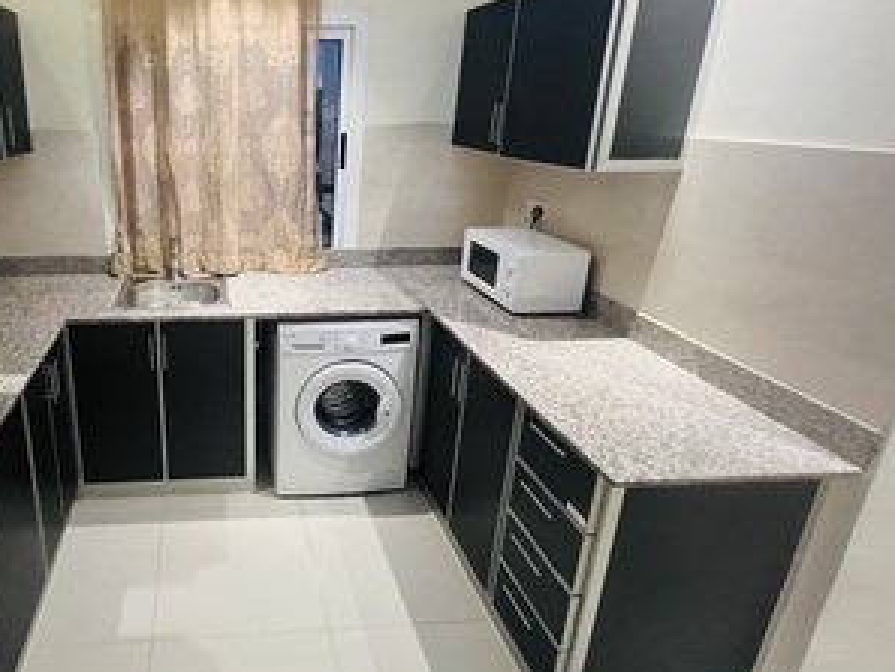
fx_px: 517
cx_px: 237
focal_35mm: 20
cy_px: 267
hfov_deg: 76.4
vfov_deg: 65.4
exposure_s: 1/50
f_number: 1.8
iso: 800
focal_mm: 1.57
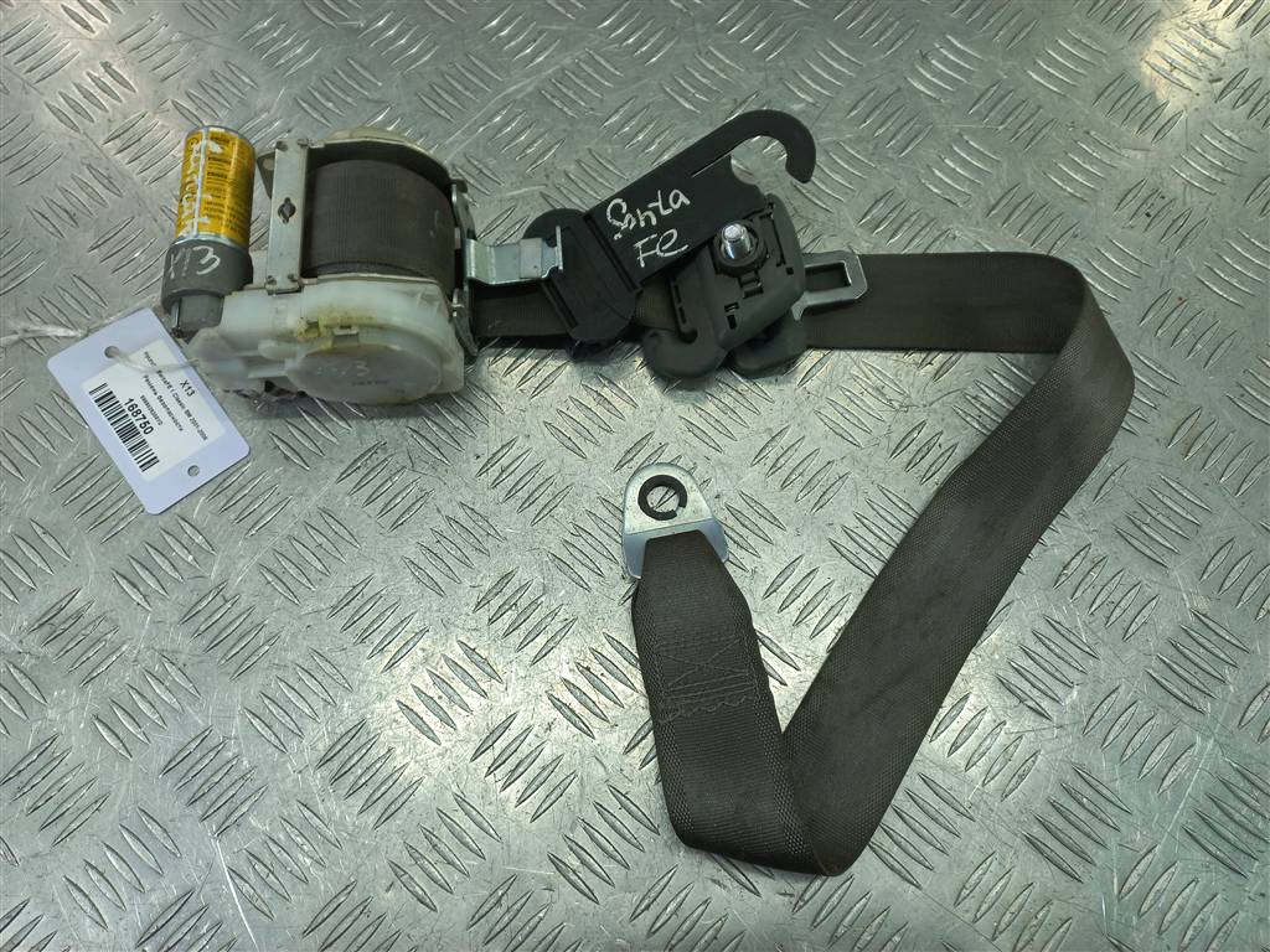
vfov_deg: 54.9
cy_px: 476
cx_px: 635
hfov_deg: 69.4
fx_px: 917
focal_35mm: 25
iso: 40
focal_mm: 4.6
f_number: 1.8
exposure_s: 1/50
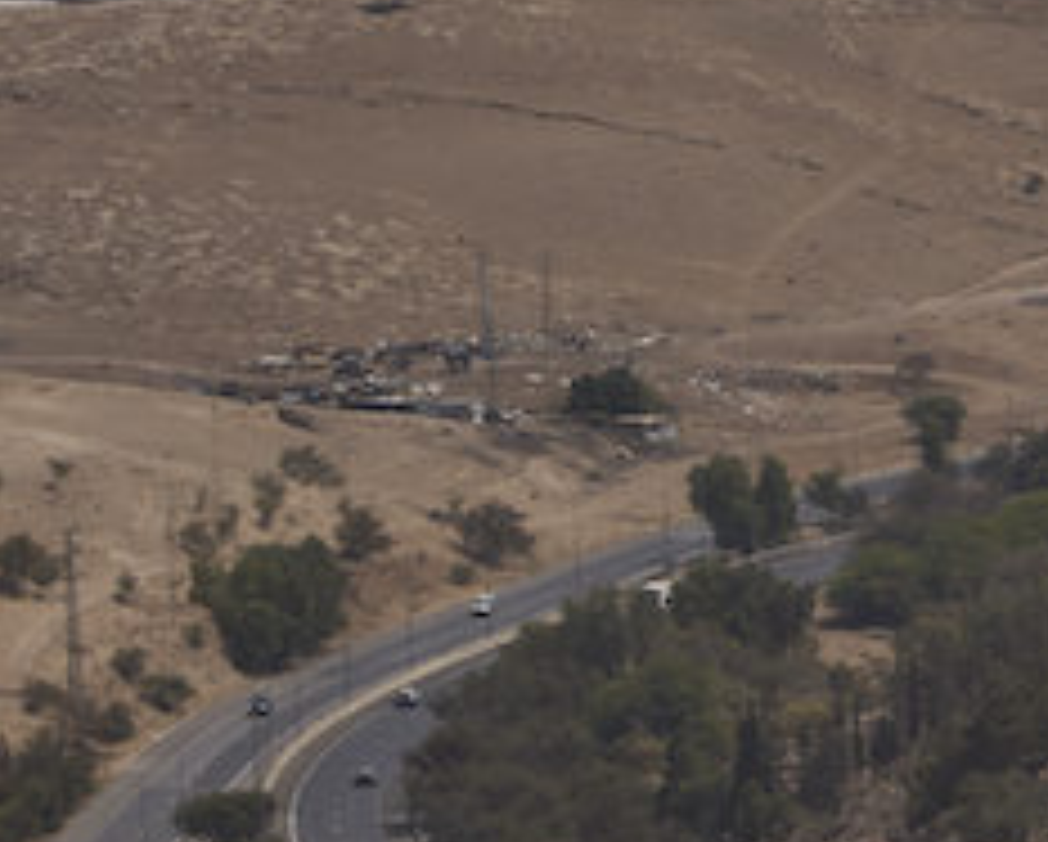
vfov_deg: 3.7
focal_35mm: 418
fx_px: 12981
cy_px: 29
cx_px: 1588
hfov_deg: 4.6
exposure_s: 1/8000
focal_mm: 106
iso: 200
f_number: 3.5
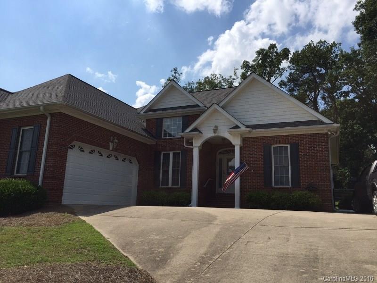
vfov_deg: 48.2
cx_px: 188
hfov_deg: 61.7
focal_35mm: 29
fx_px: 316
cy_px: 142
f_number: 2.2
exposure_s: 1/3597
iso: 32
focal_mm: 4.15
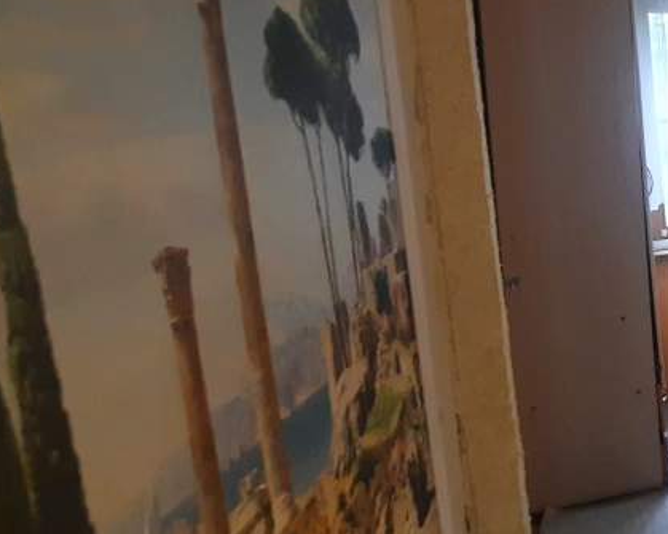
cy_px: 200
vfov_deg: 38.9
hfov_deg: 29.7
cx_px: 988
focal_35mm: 38
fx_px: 751
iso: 160
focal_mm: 1.74
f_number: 2.2
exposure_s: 1/50
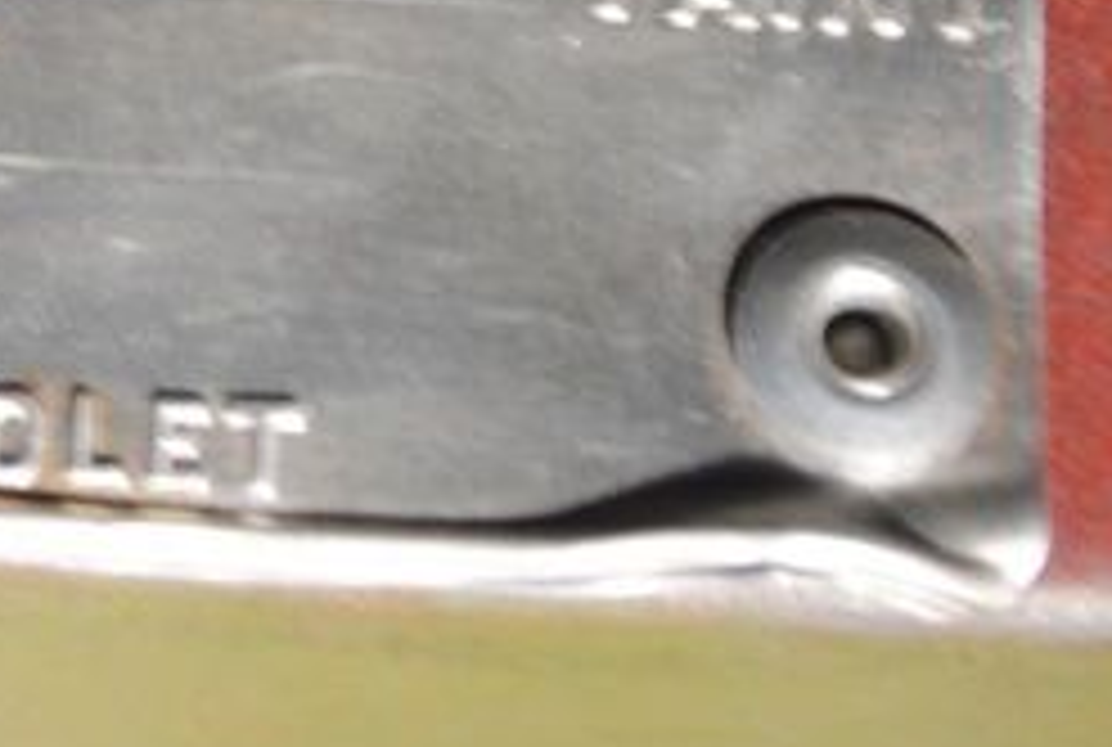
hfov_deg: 11.7
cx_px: -320
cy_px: -182
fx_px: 5295
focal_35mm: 171
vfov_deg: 8.0
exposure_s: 1/10
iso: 100
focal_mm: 44
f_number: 5.3
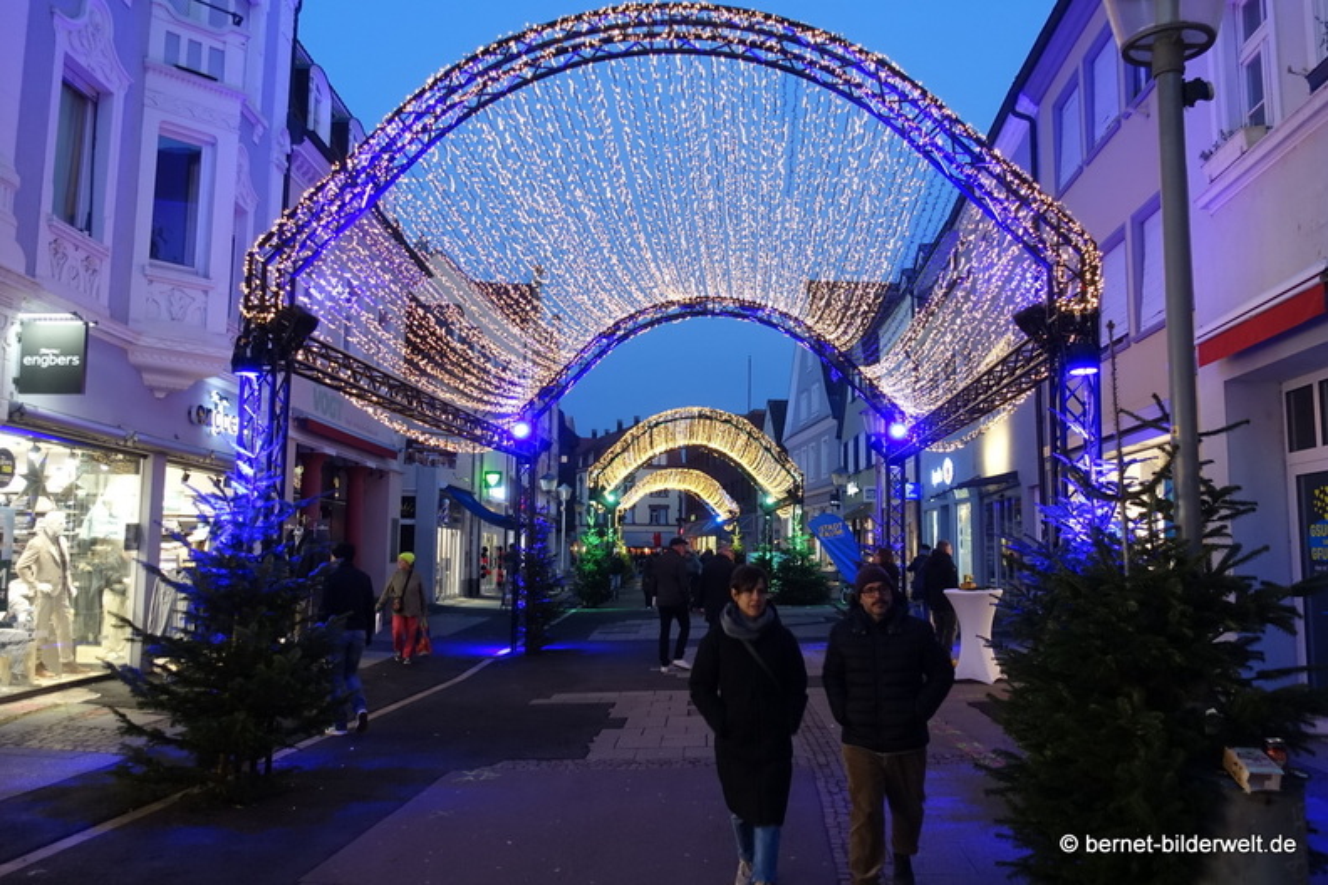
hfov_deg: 67.4
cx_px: 664
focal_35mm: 27
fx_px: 996
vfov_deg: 47.9
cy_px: 442
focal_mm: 9.75
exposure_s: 1/30
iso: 400
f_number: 2.2
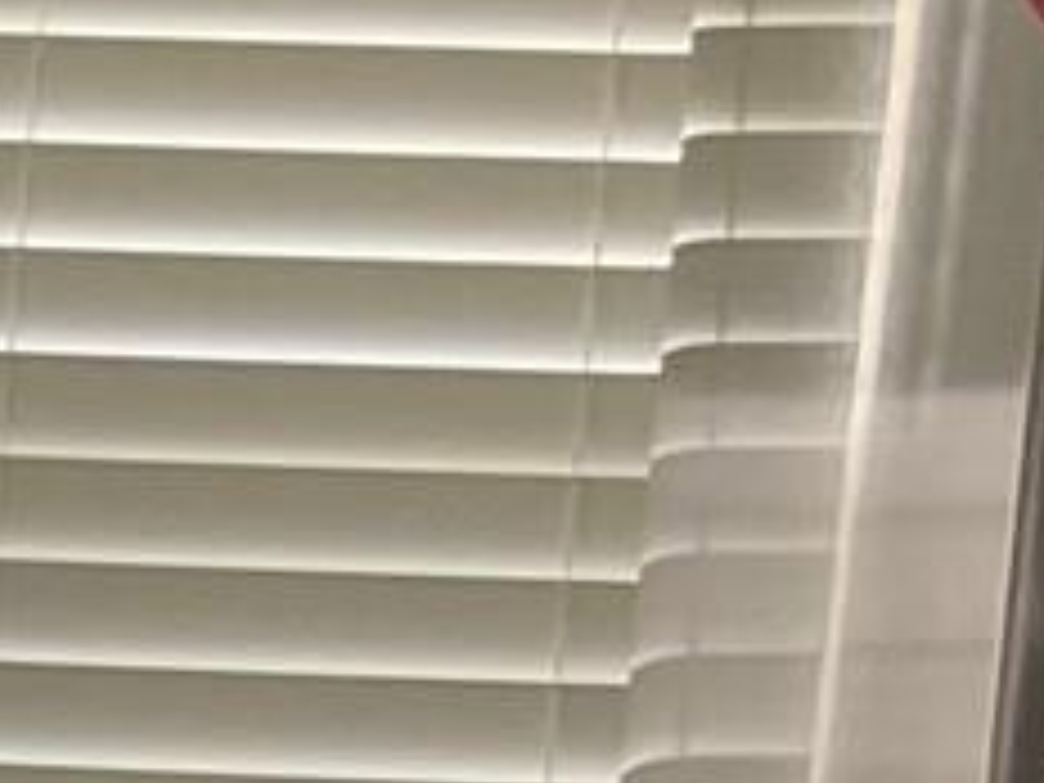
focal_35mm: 200
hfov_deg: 9.0
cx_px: -1372
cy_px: 1899
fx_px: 6032
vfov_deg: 7.0
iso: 50
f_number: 1.8
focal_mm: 3
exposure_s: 1/60
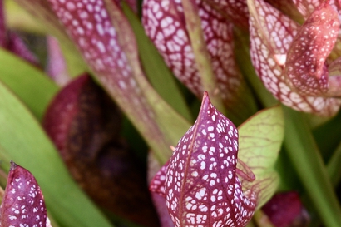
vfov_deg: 6.6
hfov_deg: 9.9
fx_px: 1953
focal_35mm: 206
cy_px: -1
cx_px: 389
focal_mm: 55
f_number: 7.1
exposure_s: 1/200
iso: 400
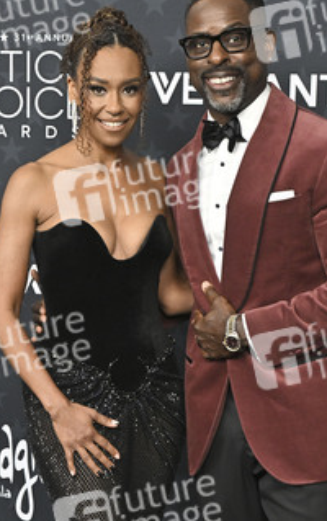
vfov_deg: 39.5
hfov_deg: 25.4
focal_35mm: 51
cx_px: 185
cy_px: 269
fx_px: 726
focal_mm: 40
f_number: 5
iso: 1250
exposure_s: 1/320
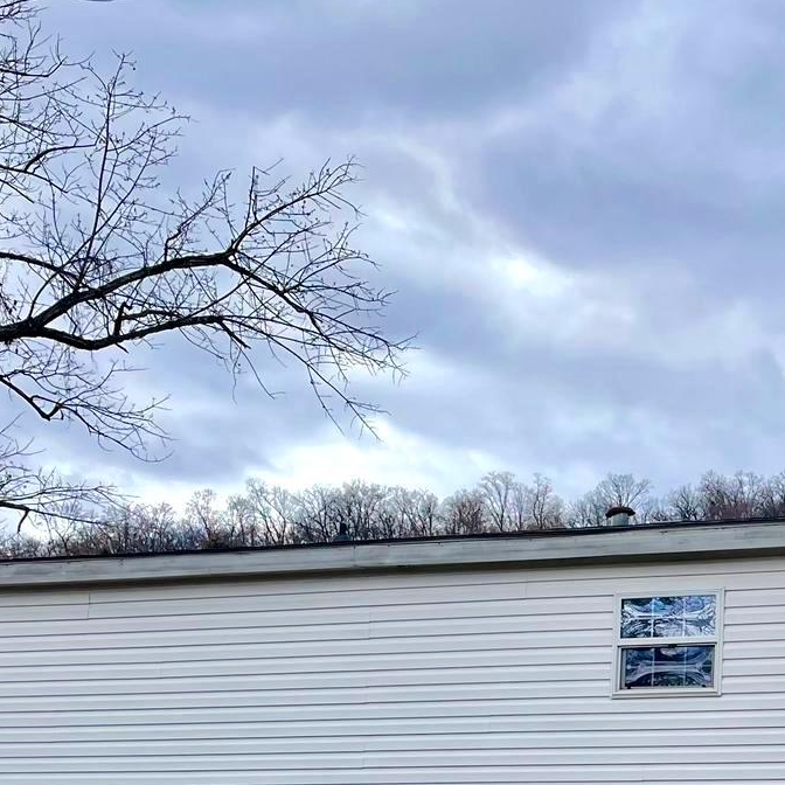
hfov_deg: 22.6
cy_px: 876
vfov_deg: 23.1
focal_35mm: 70
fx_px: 1796
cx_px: 949
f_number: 1.6
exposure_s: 1/1195
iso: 32
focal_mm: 4.2
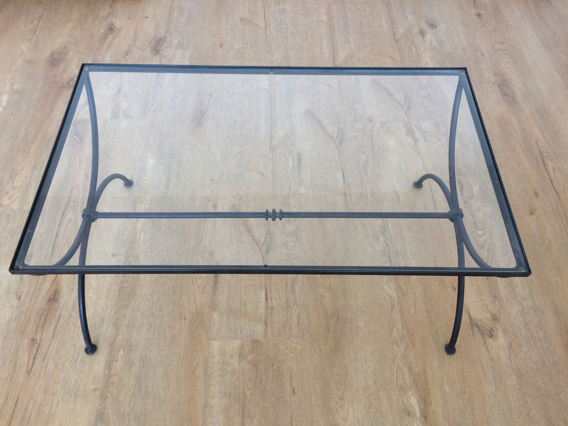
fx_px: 476
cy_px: 213
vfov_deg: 48.2
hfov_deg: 61.7
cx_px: 284
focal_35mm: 29
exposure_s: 1/33
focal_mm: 4.15
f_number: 2.2
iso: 32
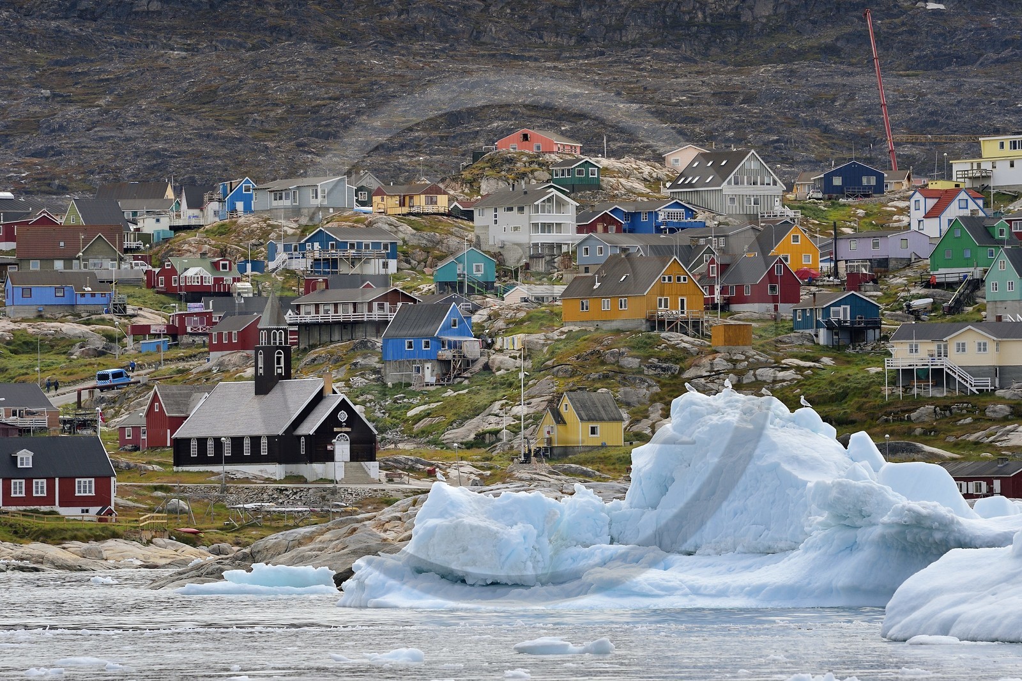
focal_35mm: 280
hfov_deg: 7.4
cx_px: 511
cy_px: 340
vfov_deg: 4.9
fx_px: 7947
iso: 400
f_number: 7.1
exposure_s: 1/800
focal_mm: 280
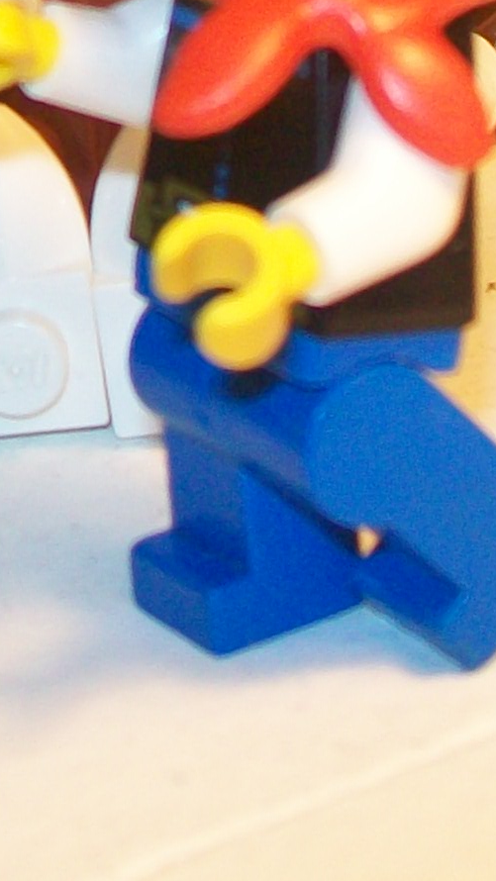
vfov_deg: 13.5
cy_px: -299
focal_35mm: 153
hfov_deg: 7.9
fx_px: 3575
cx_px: 82
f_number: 2.7
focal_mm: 6
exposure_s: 1/60
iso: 64
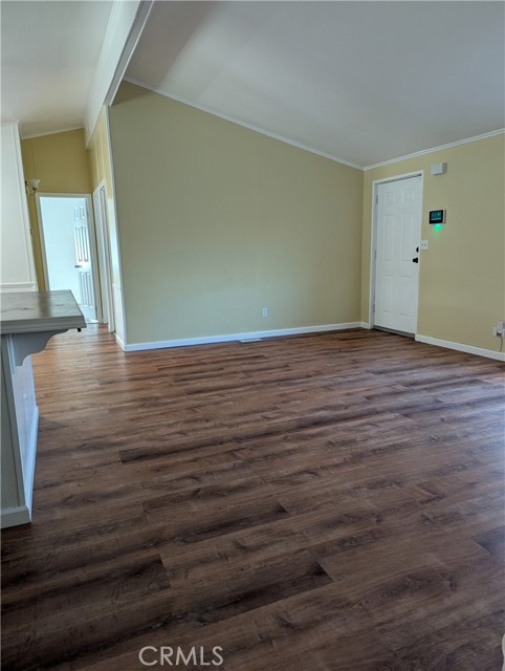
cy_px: 336
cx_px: 252
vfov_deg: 71.5
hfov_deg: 56.9
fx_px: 466
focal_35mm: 24
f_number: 1.85
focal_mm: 6.81
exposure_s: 1/23.8
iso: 142
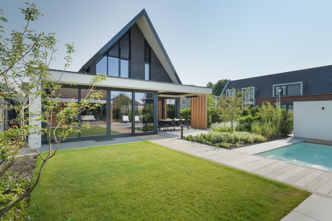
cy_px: 110
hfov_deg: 88.4
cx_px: 166
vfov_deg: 65.9
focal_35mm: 18
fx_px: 171
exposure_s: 1/400
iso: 100
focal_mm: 18.5
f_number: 11
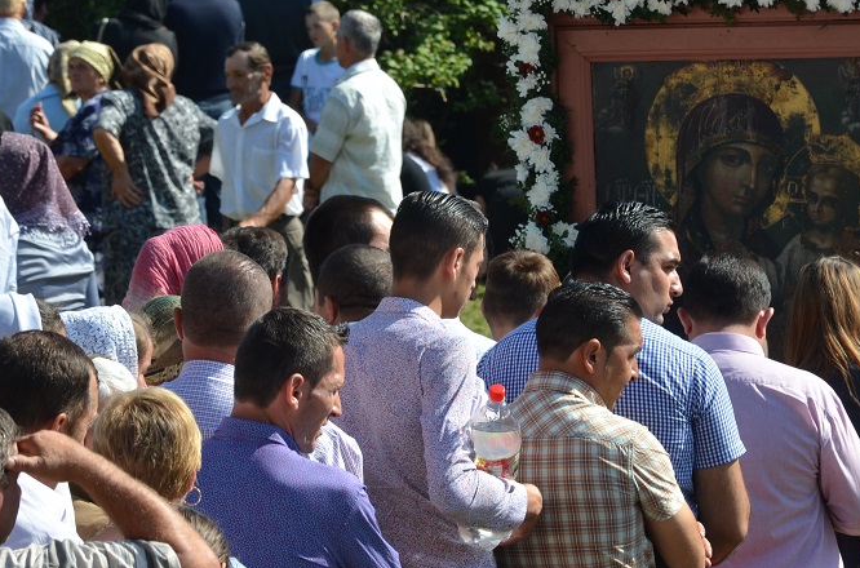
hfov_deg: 7.3
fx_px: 6763
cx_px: 331
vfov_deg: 4.8
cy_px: 259
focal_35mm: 284
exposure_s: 1/250
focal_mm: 105
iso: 125
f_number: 8
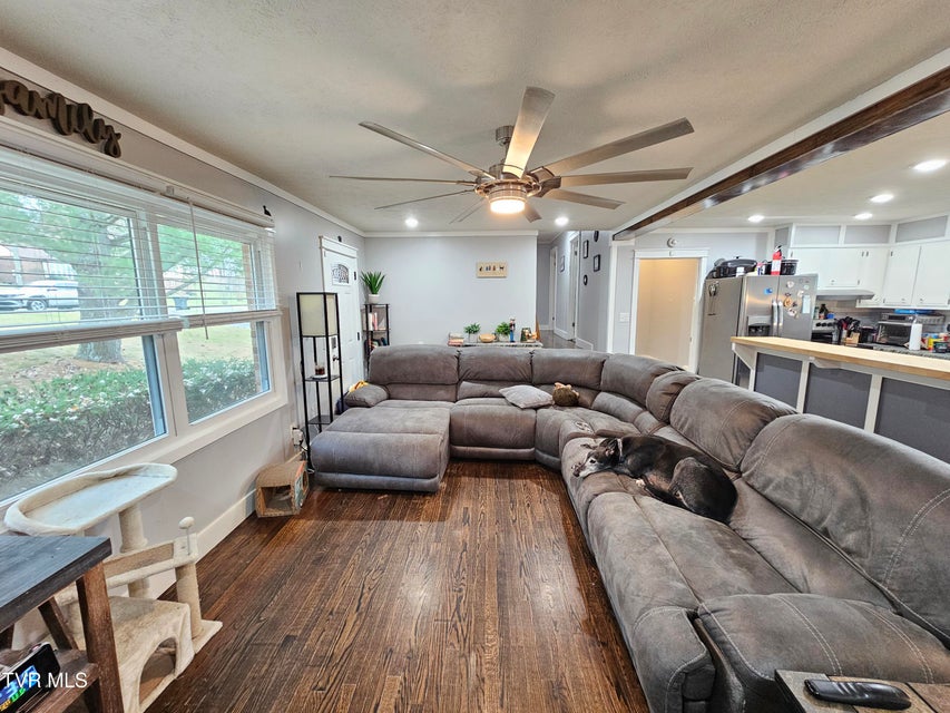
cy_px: 356
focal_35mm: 13
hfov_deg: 106.2
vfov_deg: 89.9
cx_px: 475
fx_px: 357
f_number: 2.2
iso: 500
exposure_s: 1/30
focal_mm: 2.2
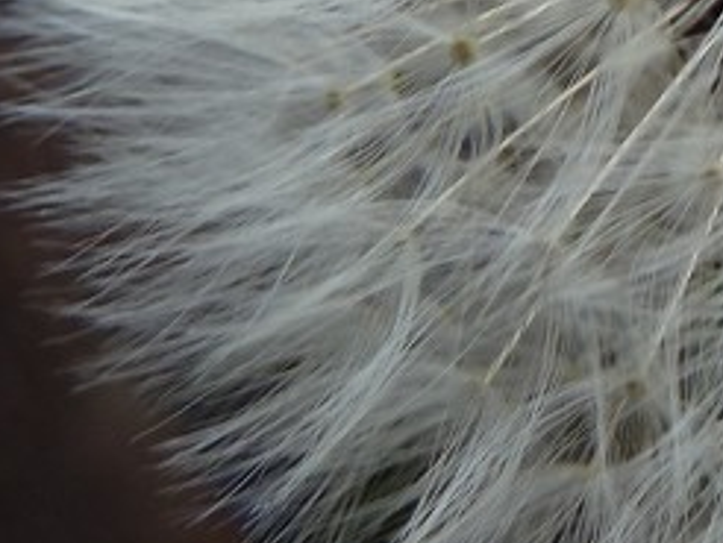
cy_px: -23
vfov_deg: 14.0
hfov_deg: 17.4
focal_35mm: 104
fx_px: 2174
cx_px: 1005
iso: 80
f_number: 3.3
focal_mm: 4.1
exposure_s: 1/40
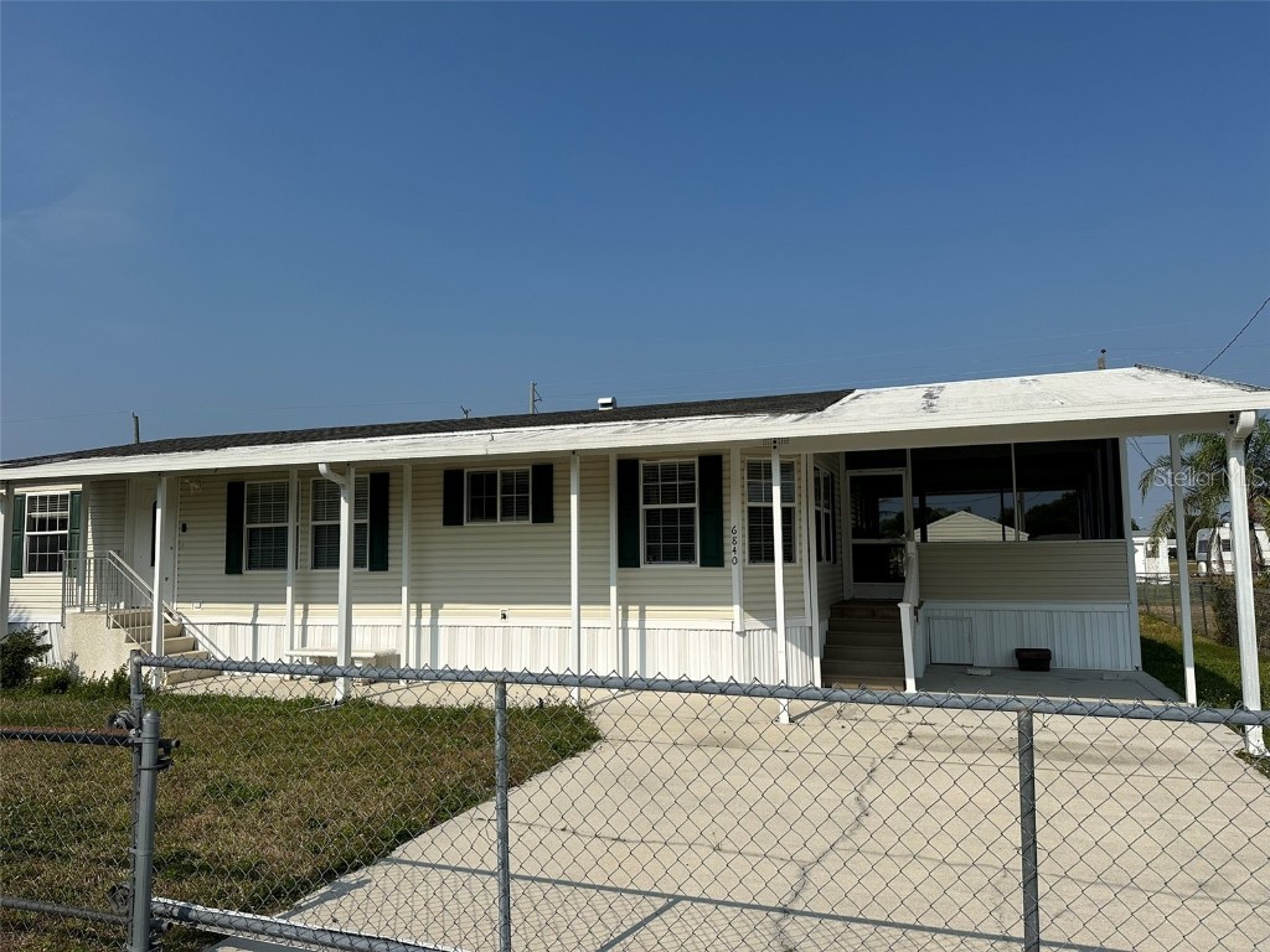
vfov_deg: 56.8
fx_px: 881
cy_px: 476
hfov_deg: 71.6
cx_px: 635
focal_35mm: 24
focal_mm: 6.86
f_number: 1.78
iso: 80
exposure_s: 1/10753
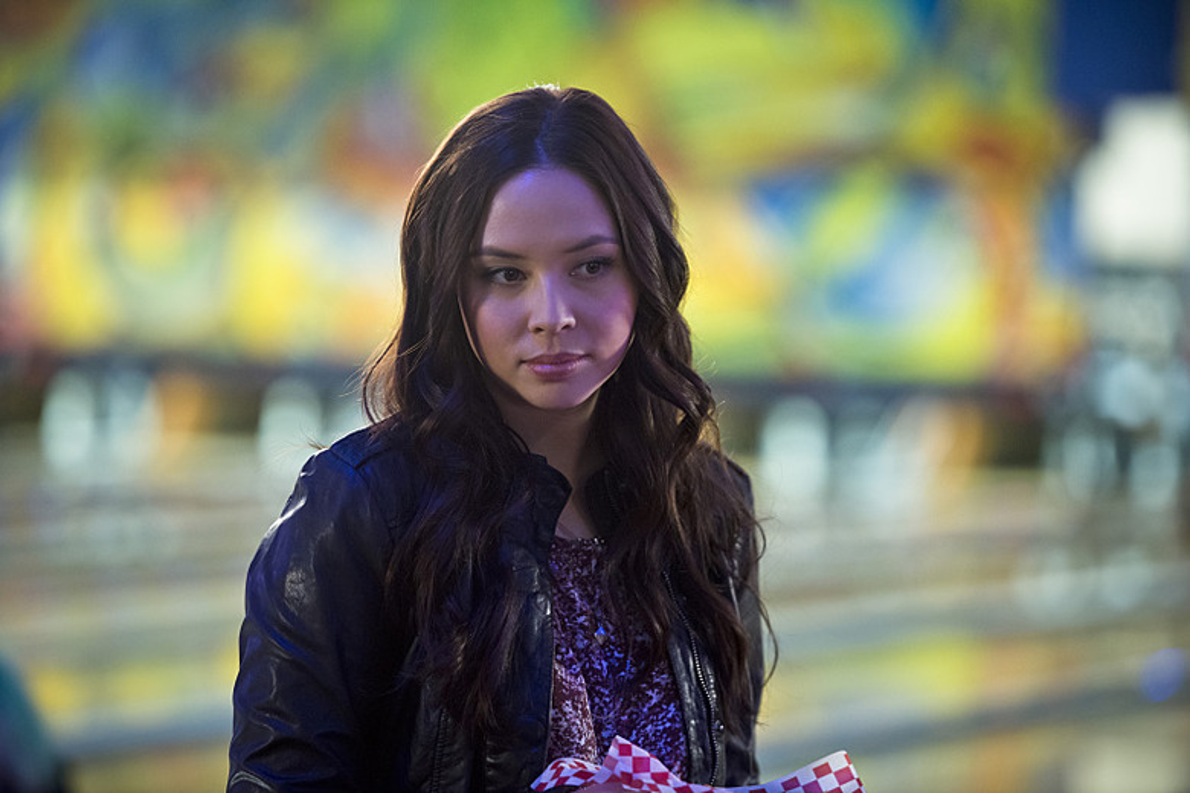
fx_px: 5784
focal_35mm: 175
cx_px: 595
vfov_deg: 7.8
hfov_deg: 11.7
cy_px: 396
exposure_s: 1/100
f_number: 2.8
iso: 2000
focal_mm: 175
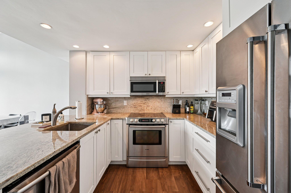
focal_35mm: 14
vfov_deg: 81.1
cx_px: 146
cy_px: 96
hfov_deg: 104.3
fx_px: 113
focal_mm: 14
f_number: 8
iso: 800
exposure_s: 1/15
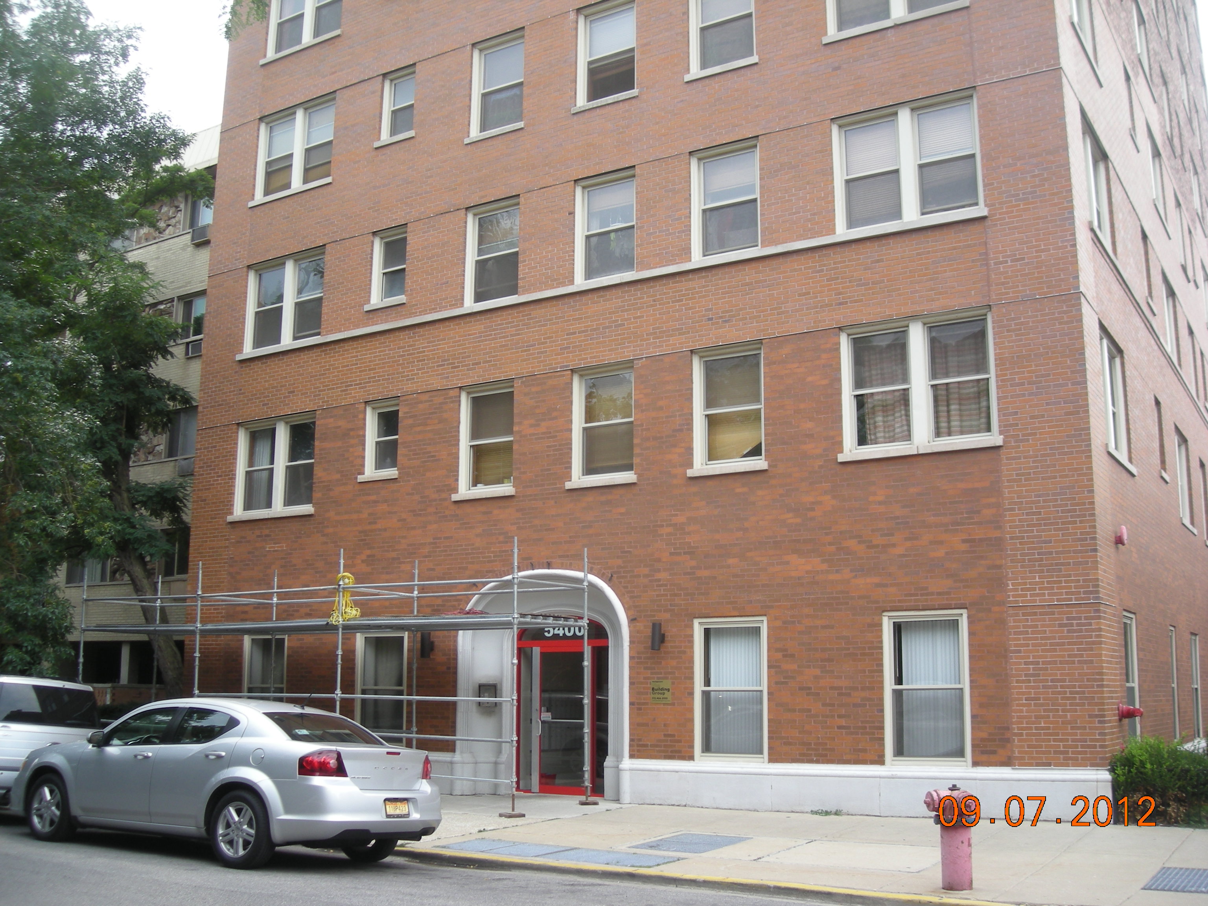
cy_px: 453
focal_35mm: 35
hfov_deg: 52.6
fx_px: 1221
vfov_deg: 40.7
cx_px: 604
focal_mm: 5.7
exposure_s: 1/126
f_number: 2.8
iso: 50
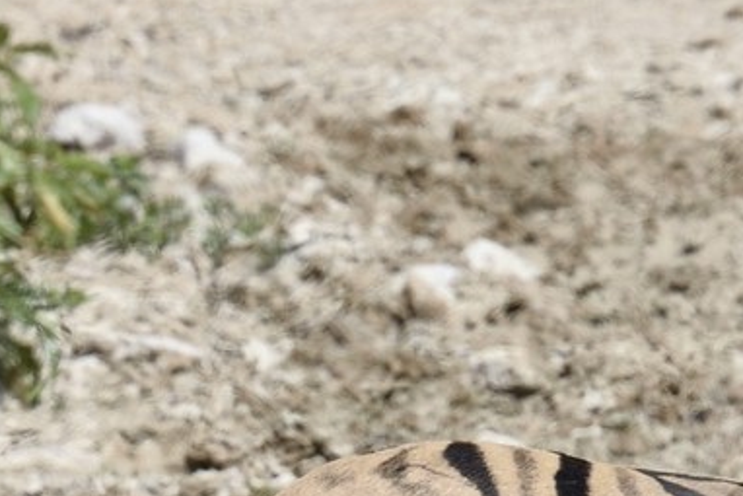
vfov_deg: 1.4
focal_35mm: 1005
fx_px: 20749
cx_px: 1225
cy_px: 1013
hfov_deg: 2.0
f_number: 11
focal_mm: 240
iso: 400
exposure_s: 1/1600
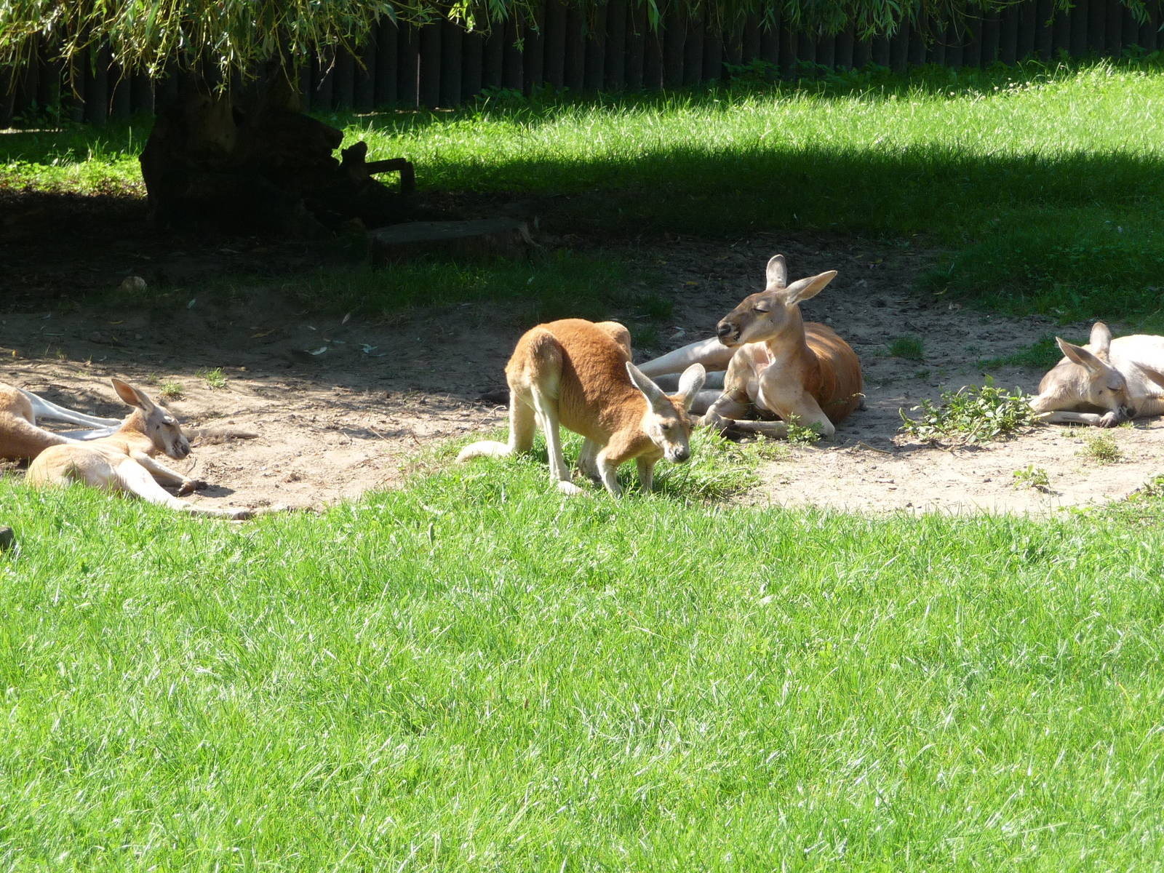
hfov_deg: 13.9
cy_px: 436
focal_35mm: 142
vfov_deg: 10.4
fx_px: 4775
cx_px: 582
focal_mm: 21.8
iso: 100
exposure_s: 1/160
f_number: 4.7
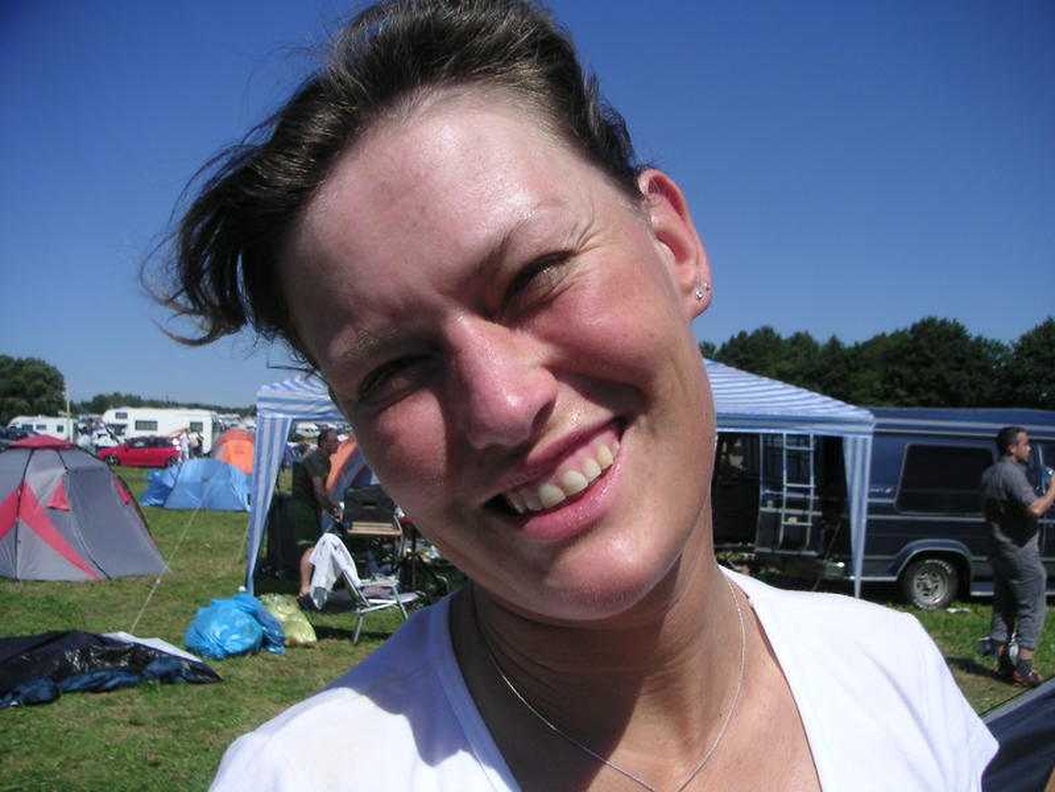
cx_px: 528
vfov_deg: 37.7
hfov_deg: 49.0
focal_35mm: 38
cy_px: 396
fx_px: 1158
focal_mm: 6
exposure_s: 1/350
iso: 50
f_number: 6.7
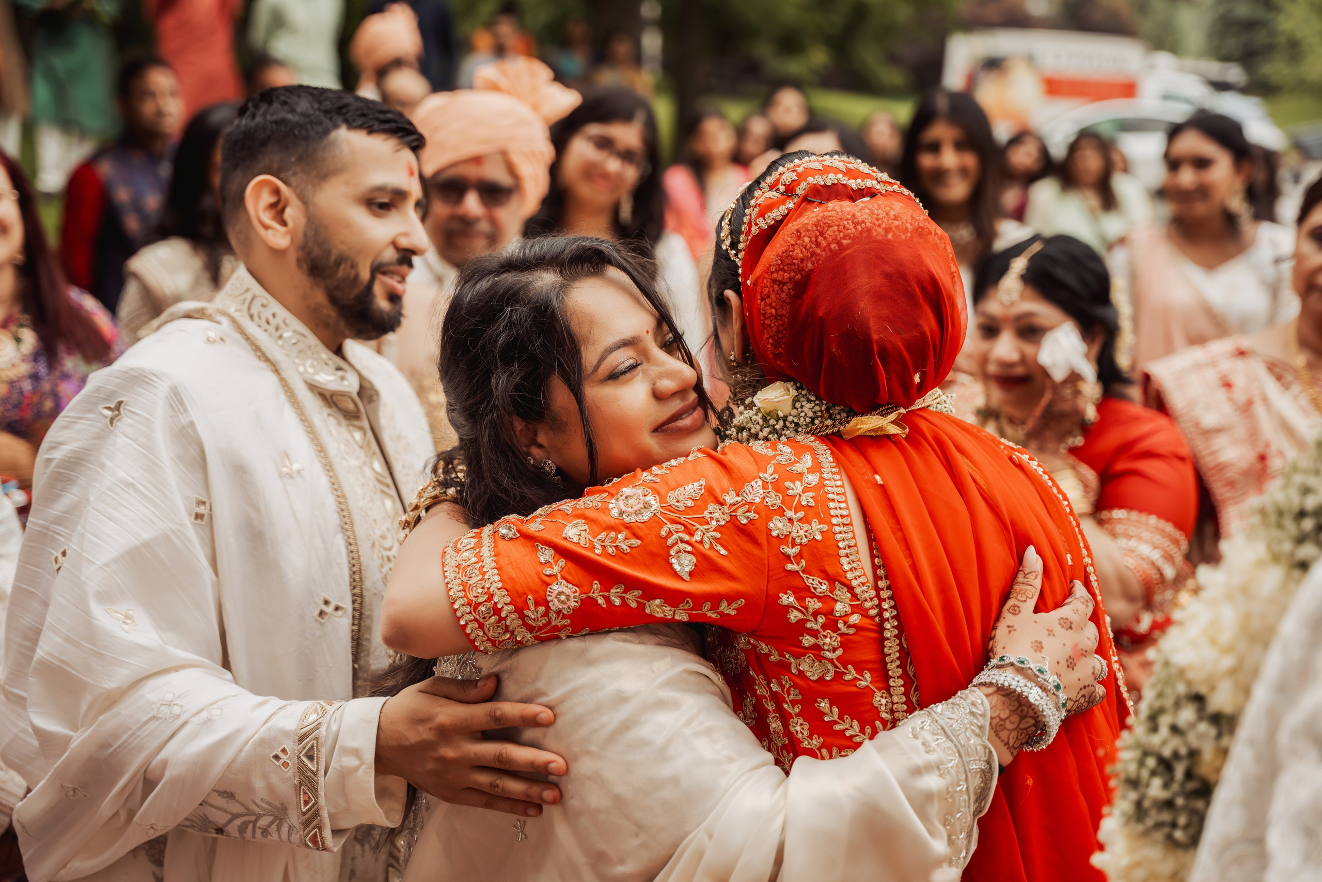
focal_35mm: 52
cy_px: 441
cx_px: 661
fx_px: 1891
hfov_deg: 38.5
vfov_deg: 26.2
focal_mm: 51.5
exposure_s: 1/640
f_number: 2.8
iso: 100
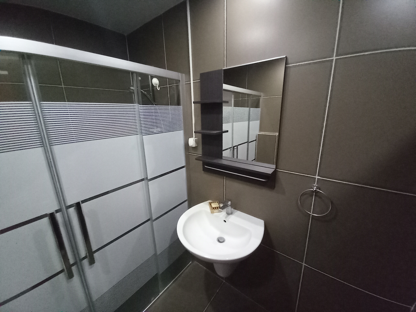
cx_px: 208
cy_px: 156
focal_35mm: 13
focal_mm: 1.13
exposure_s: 1/14.3
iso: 640
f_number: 2.2
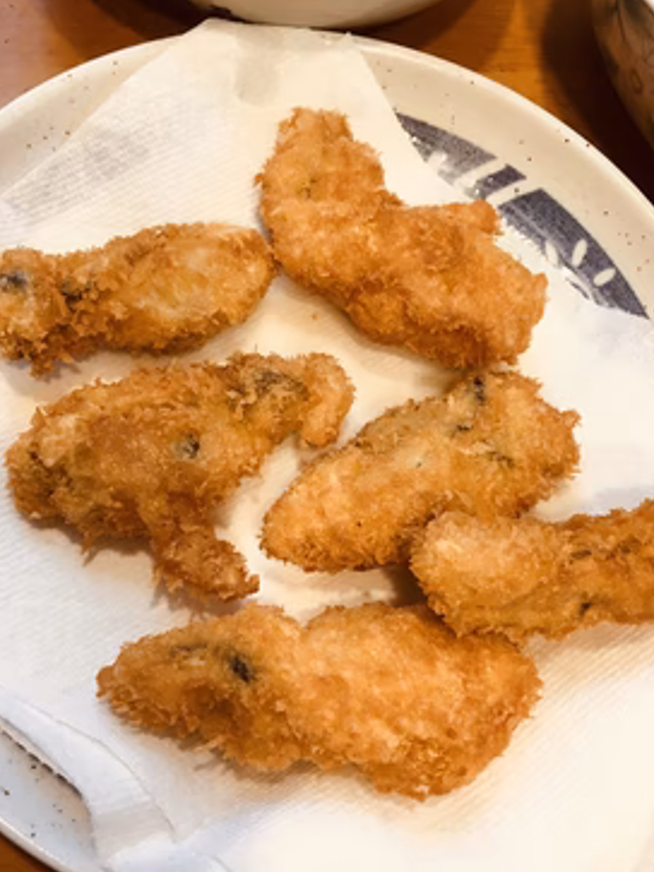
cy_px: 468
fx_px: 807
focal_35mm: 32
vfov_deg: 56.8
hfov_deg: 44.1
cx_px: 337
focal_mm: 4.15
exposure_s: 1/30
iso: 64
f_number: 2.2
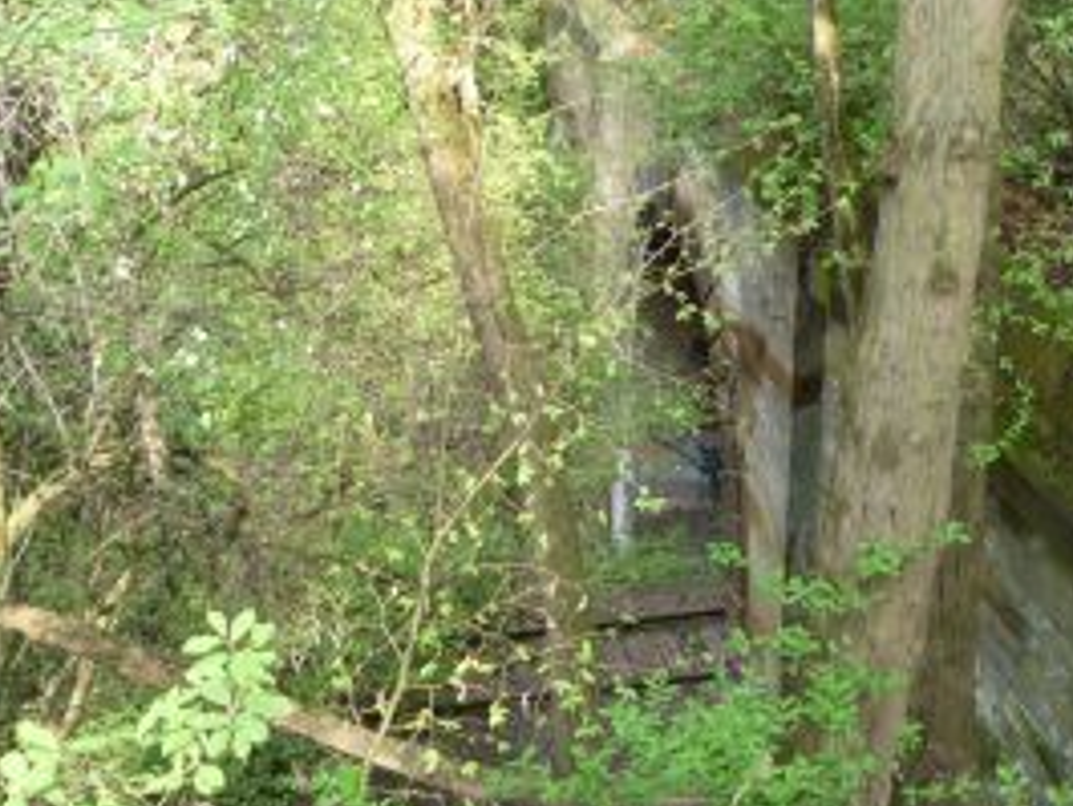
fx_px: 1799
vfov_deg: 25.2
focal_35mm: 58
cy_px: 332
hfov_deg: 33.0
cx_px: 676
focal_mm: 5.2
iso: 100
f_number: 3.3
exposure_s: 1/80
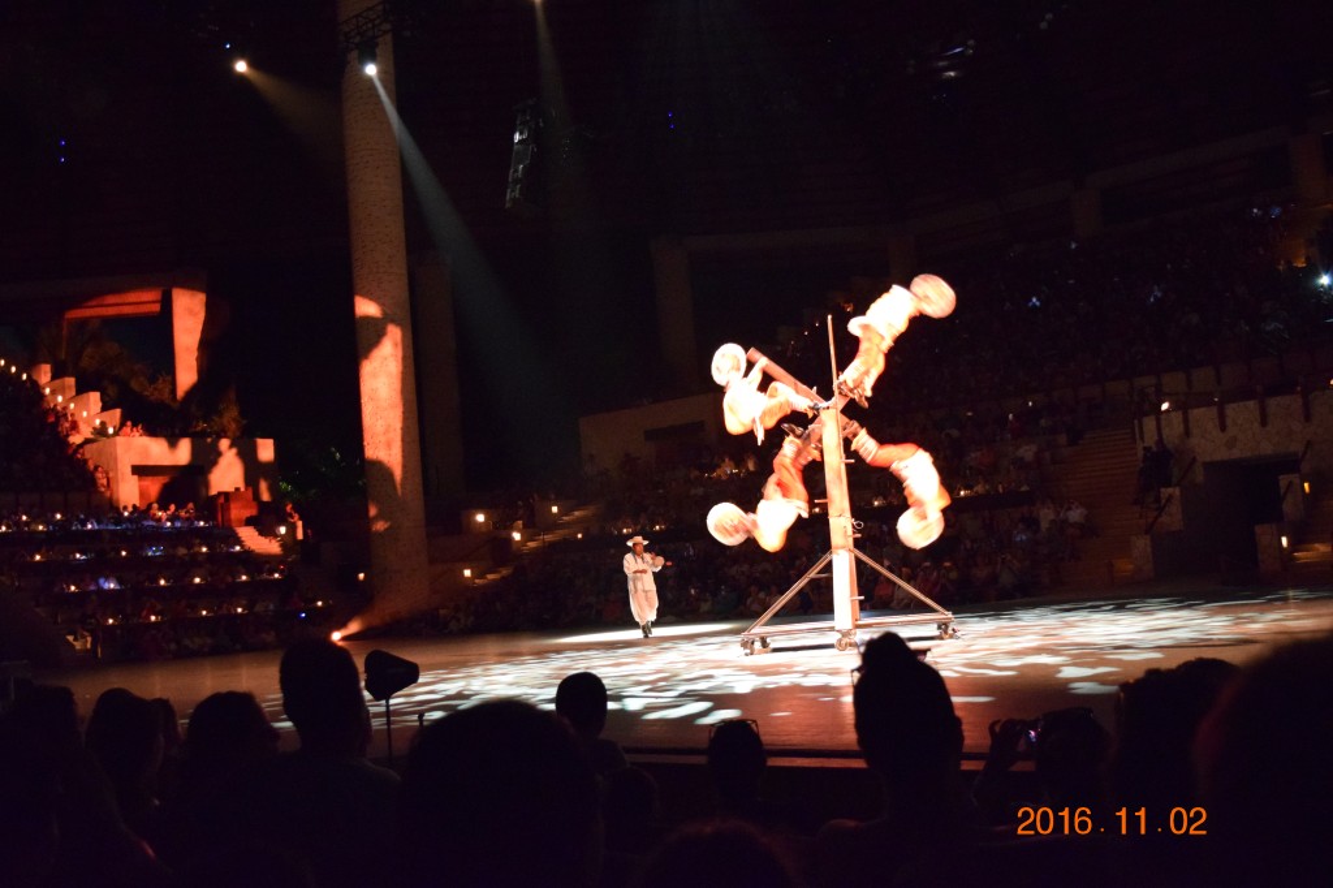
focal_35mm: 38
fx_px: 1388
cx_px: 666
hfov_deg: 51.3
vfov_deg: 35.5
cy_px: 444
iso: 6400
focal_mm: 25
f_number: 4
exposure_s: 1/20
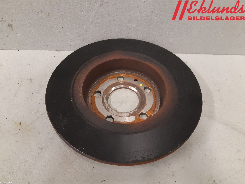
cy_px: 92
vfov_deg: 53.1
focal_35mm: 26
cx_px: 122
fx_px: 184
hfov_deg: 67.3
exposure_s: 1/50
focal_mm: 3.93
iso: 250
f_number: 1.7
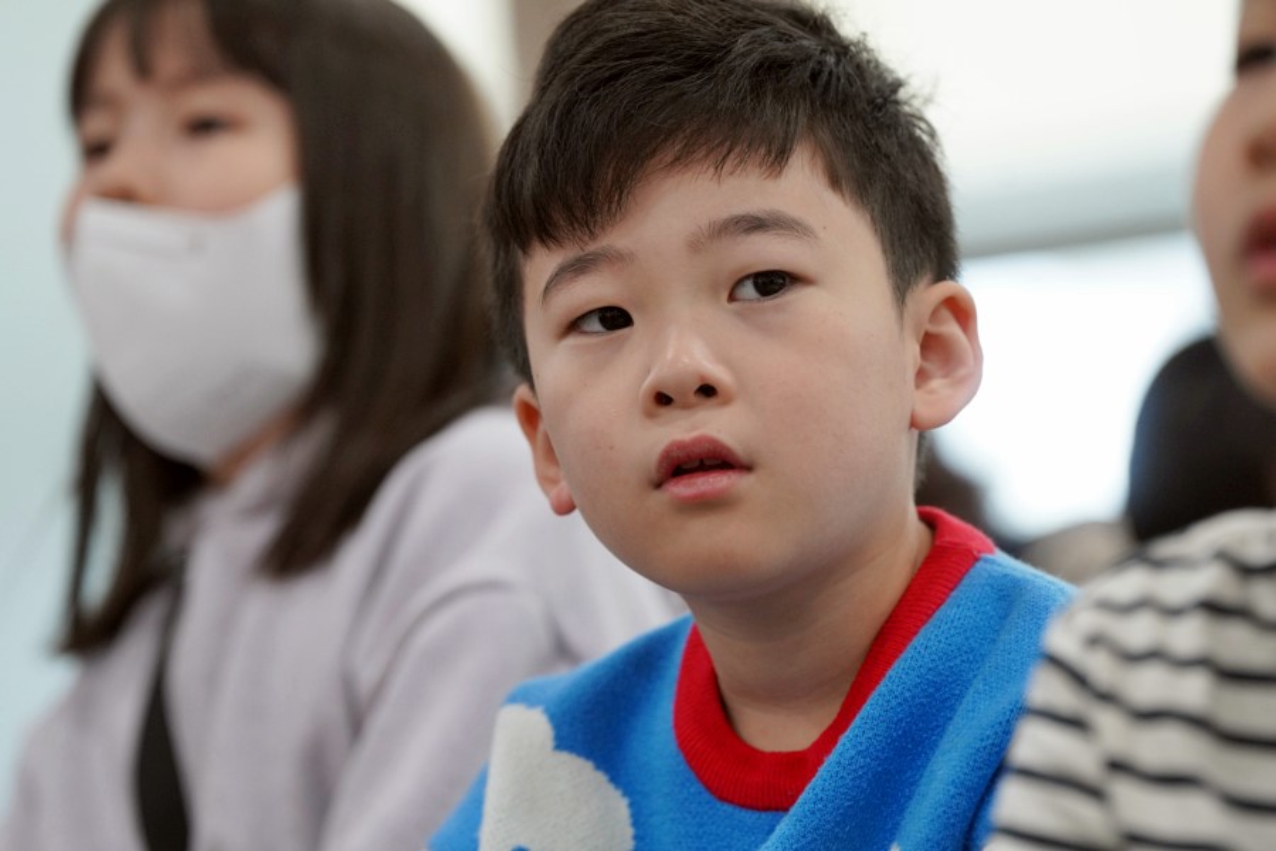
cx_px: 638
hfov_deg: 10.3
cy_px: 426
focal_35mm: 200
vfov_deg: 6.9
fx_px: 7088
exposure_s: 1/250
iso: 2500
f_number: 4
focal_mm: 200
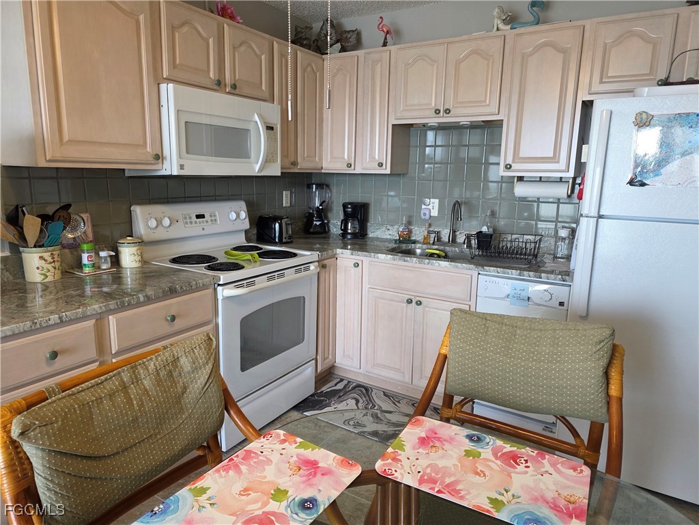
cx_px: 350
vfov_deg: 58.9
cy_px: 262
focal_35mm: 23
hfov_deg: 73.9
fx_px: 464
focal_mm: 6.3
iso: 160
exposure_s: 1/180
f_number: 1.7
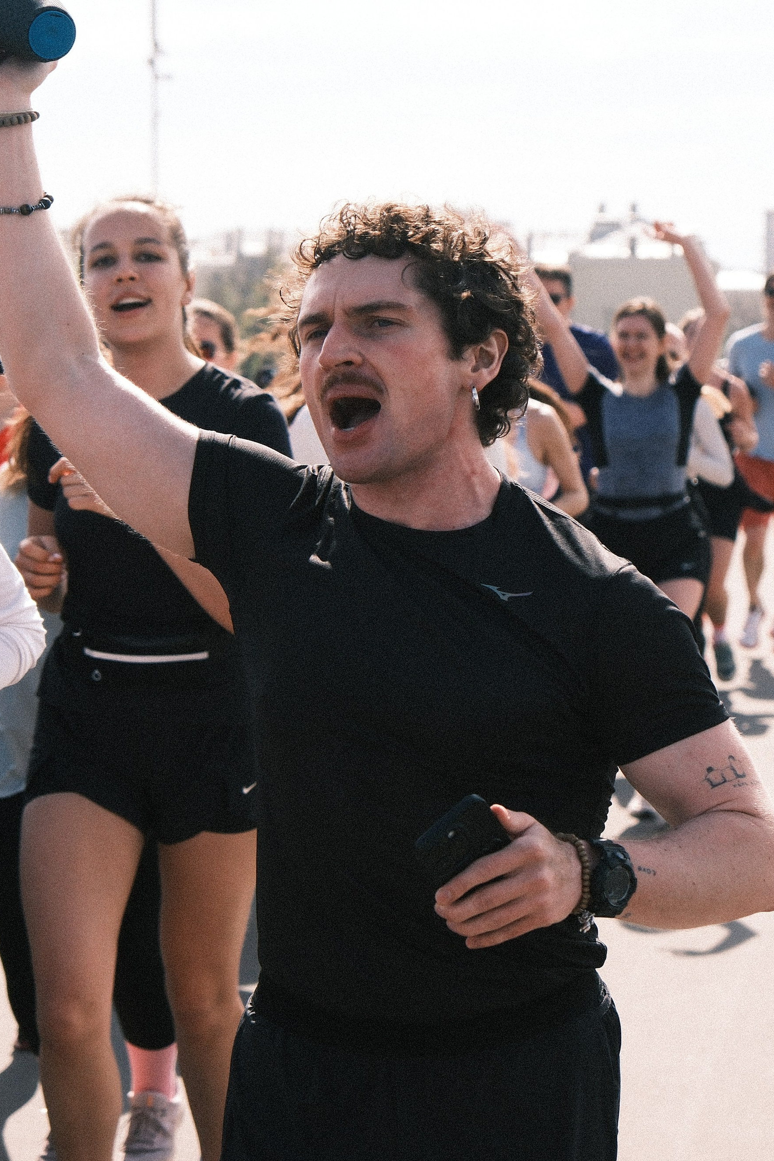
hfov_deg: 14.7
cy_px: 519
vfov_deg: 21.9
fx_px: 2999
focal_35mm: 93
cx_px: 438
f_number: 4
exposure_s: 1/2000
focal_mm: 42.9
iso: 400
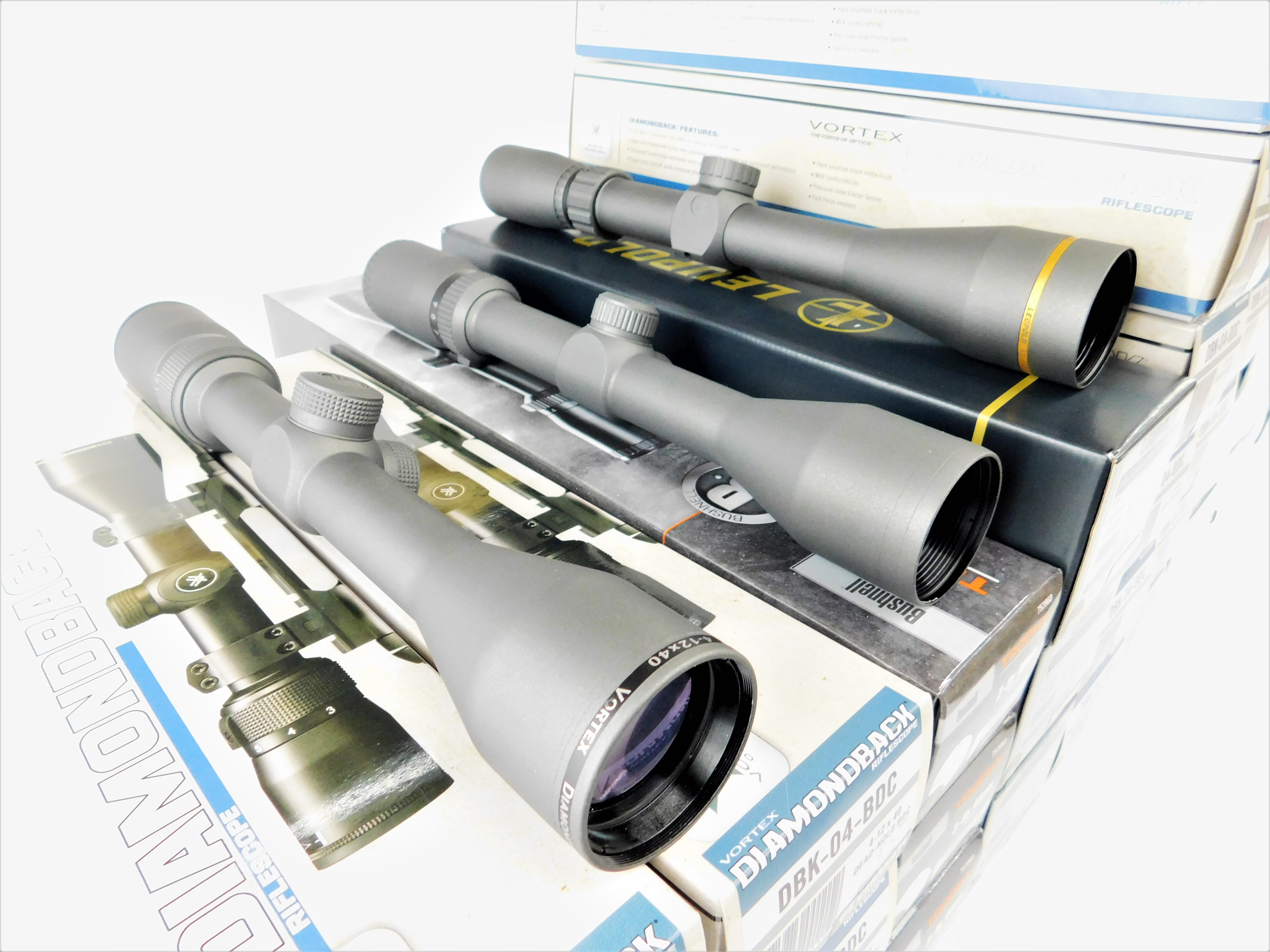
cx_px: 635
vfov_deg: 58.9
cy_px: 476
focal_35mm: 23
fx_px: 844
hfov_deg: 73.9
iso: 320
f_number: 3
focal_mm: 4
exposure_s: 1/30
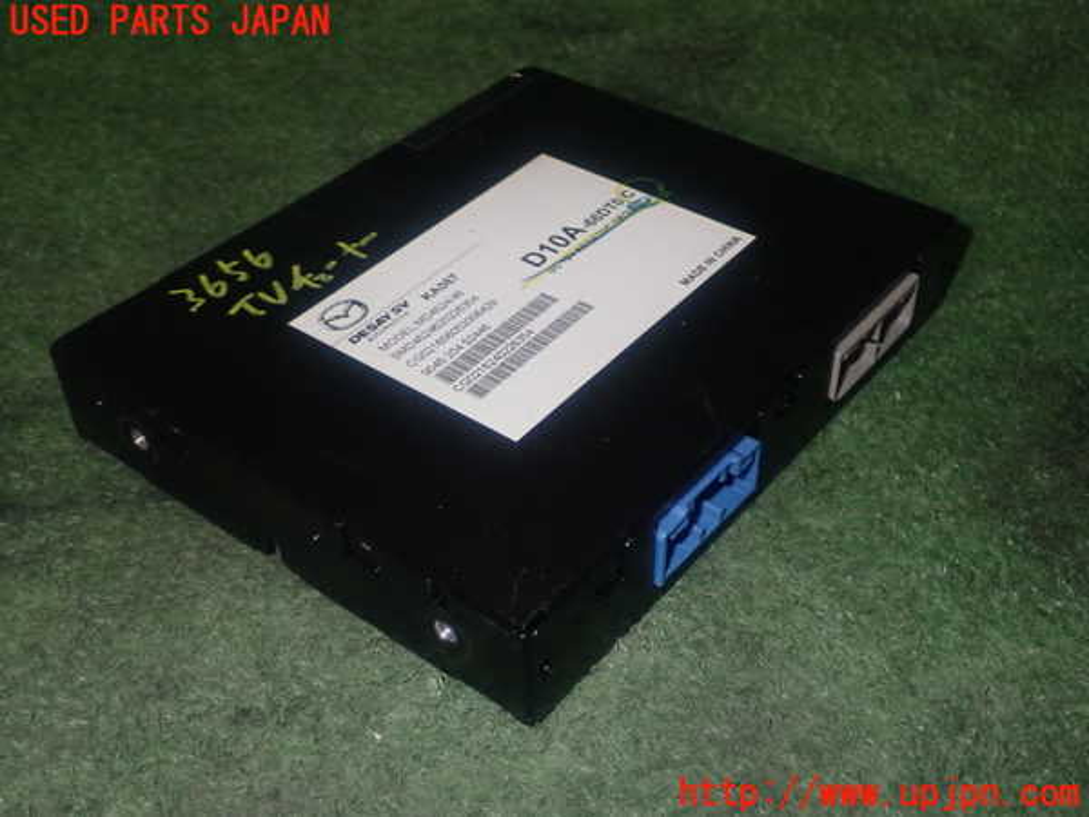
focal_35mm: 44
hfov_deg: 42.9
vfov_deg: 32.9
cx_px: 544
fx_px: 1384
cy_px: 408
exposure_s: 1/40
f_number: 9
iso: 400
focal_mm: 7.84
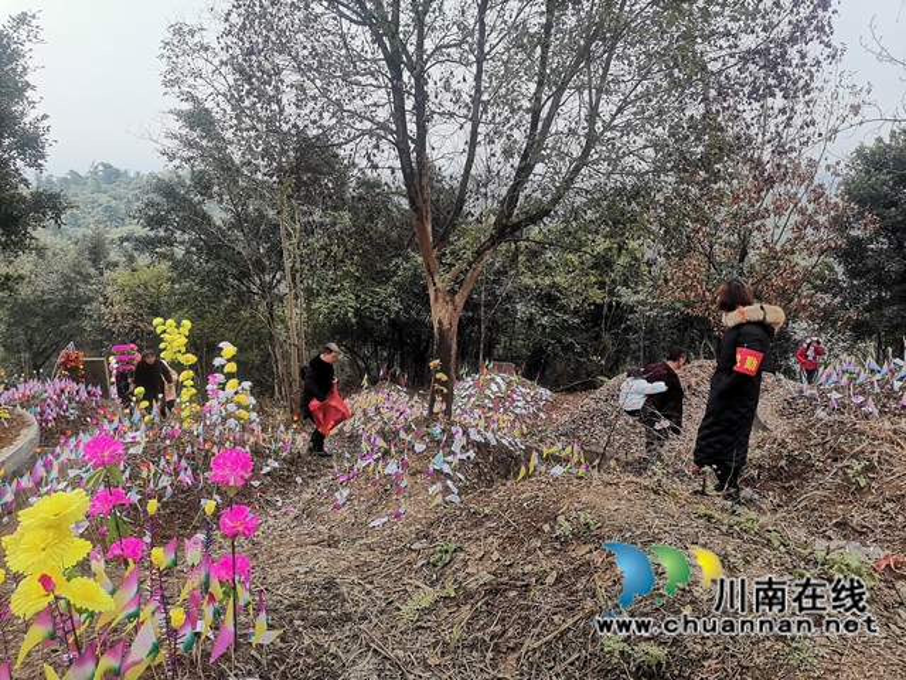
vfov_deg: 53.1
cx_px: 453
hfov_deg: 67.3
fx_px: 680
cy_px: 340
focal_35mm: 26
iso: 100
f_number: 1.8
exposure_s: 1/100
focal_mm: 5.5
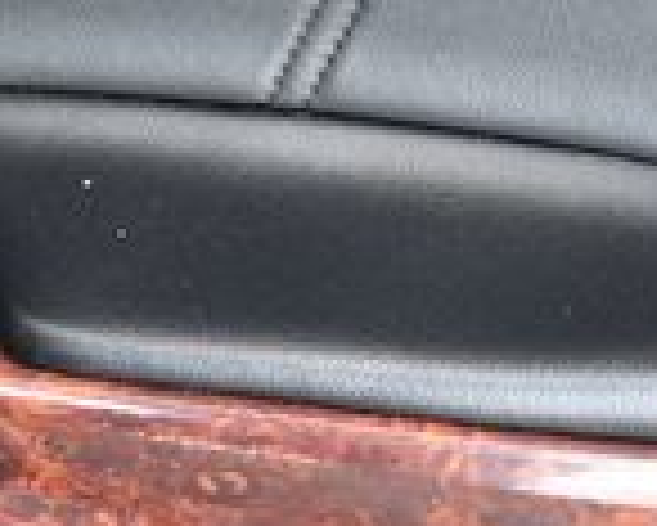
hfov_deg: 7.4
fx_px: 5040
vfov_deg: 6.0
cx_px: -148
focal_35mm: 259
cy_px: 58
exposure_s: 1/125
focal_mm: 42
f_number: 5.6
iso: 2500
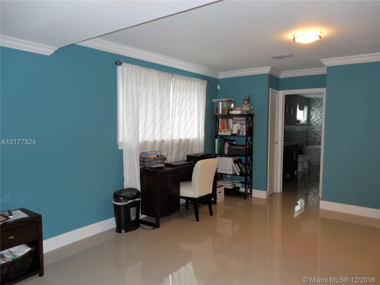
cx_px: 190
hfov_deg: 69.4
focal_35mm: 25
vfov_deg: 54.9
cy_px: 142
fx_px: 274
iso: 200
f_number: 3.3
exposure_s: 1/25
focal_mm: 4.5
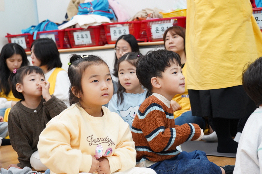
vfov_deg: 22.6
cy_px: 87
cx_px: 131
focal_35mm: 60
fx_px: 437
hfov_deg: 33.4
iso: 2500
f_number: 5.6
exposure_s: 1/60
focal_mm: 60
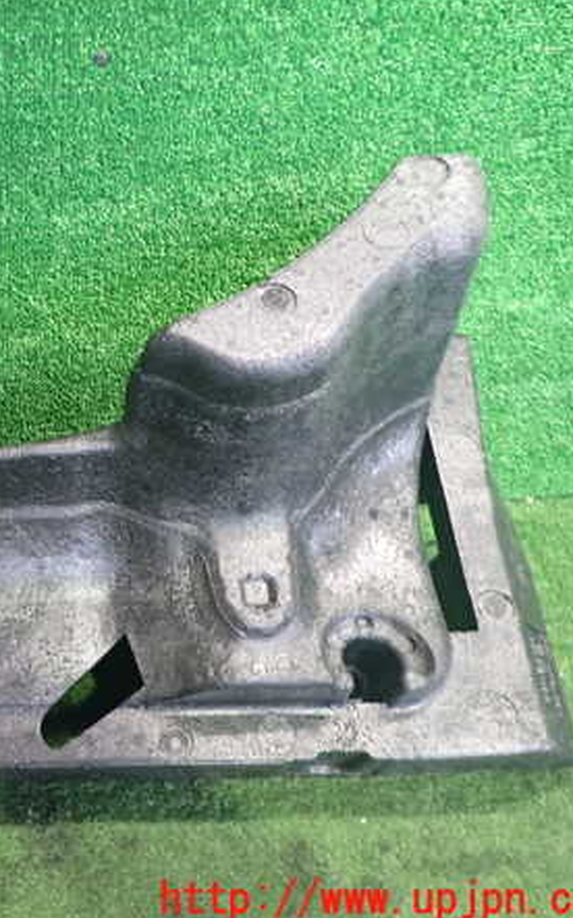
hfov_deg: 32.6
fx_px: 900
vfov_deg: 54.0
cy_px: 459
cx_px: 6
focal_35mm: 36
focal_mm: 4.5
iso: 500
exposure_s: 1/30
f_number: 2
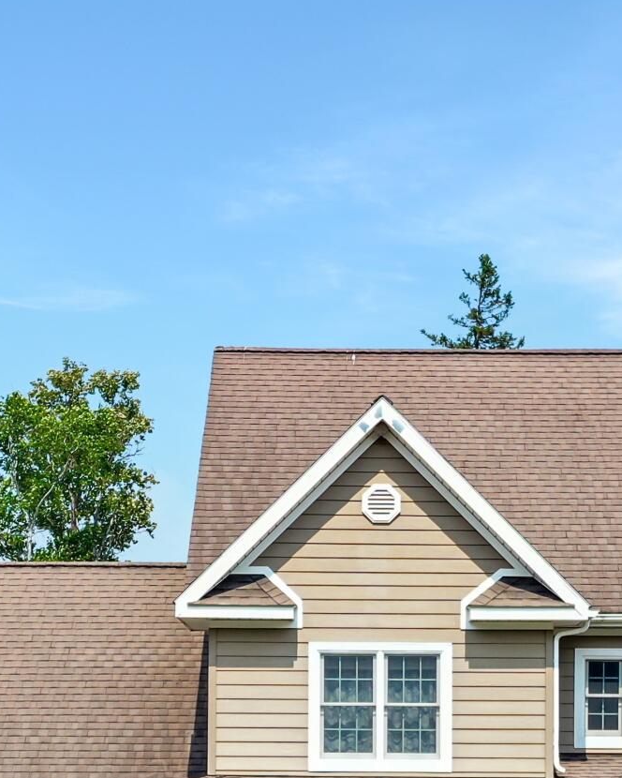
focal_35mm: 95
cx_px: 375
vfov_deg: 19.6
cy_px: 762
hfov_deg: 16.2
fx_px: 2186
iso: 100
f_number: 5
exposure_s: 1/320
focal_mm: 10.26
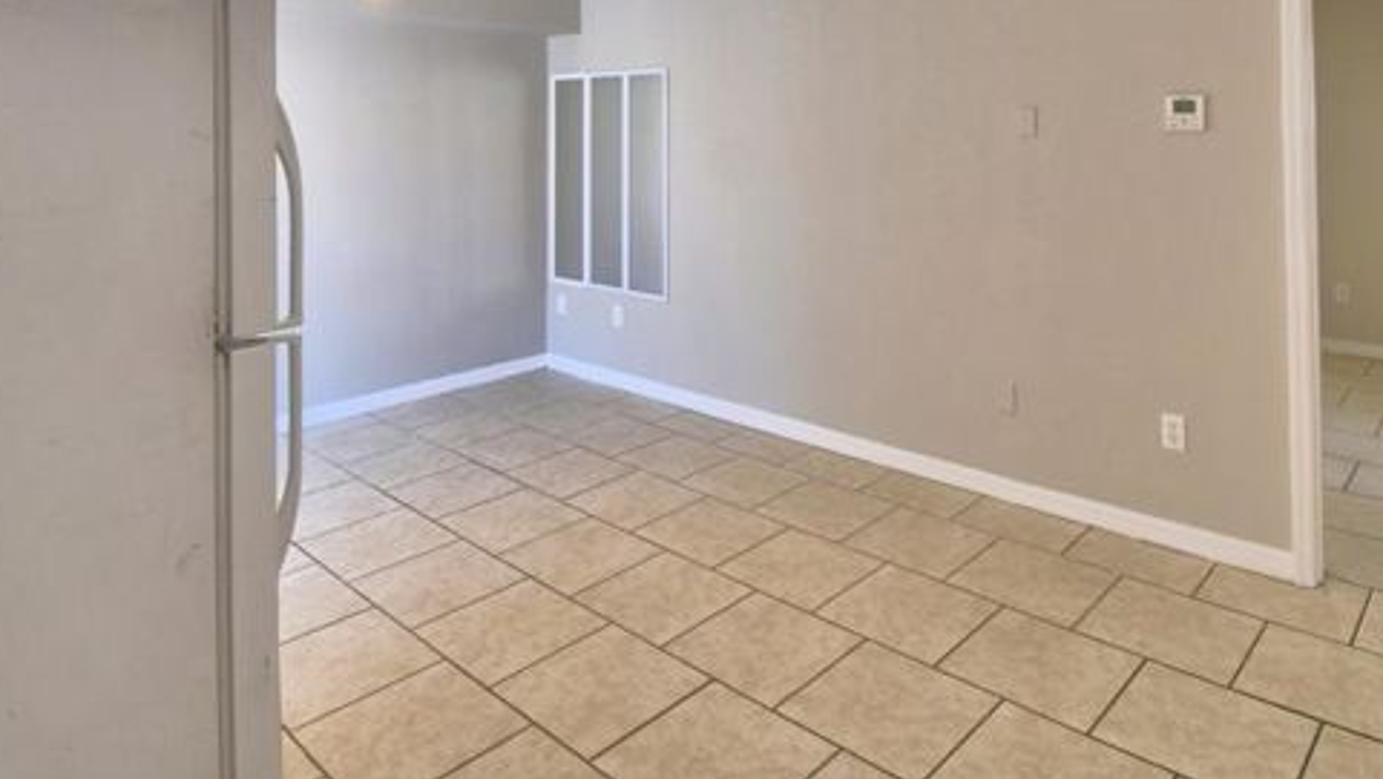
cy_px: 111
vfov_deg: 45.9
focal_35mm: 23
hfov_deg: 78.4
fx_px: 844
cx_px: 763
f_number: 4.5
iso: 400
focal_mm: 10
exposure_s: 1/100
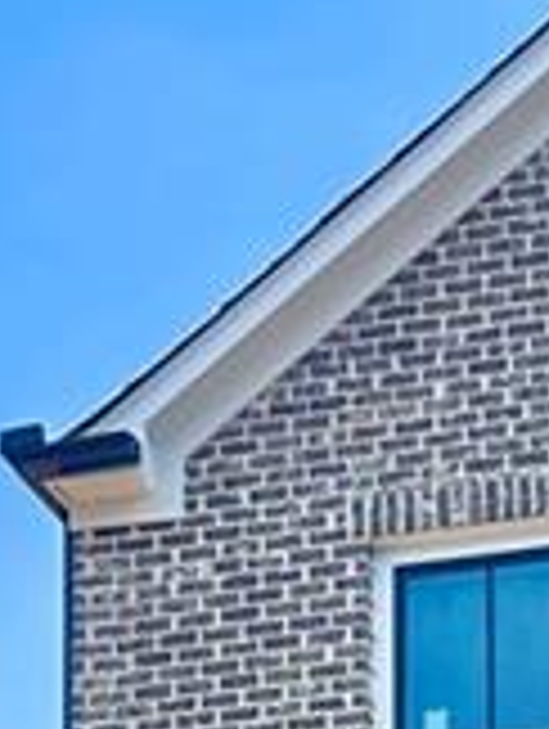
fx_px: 2594
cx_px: 927
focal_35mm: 123
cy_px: 1570
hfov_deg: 11.4
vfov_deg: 13.2
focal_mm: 5.7
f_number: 1.5
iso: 50
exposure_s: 1/1575
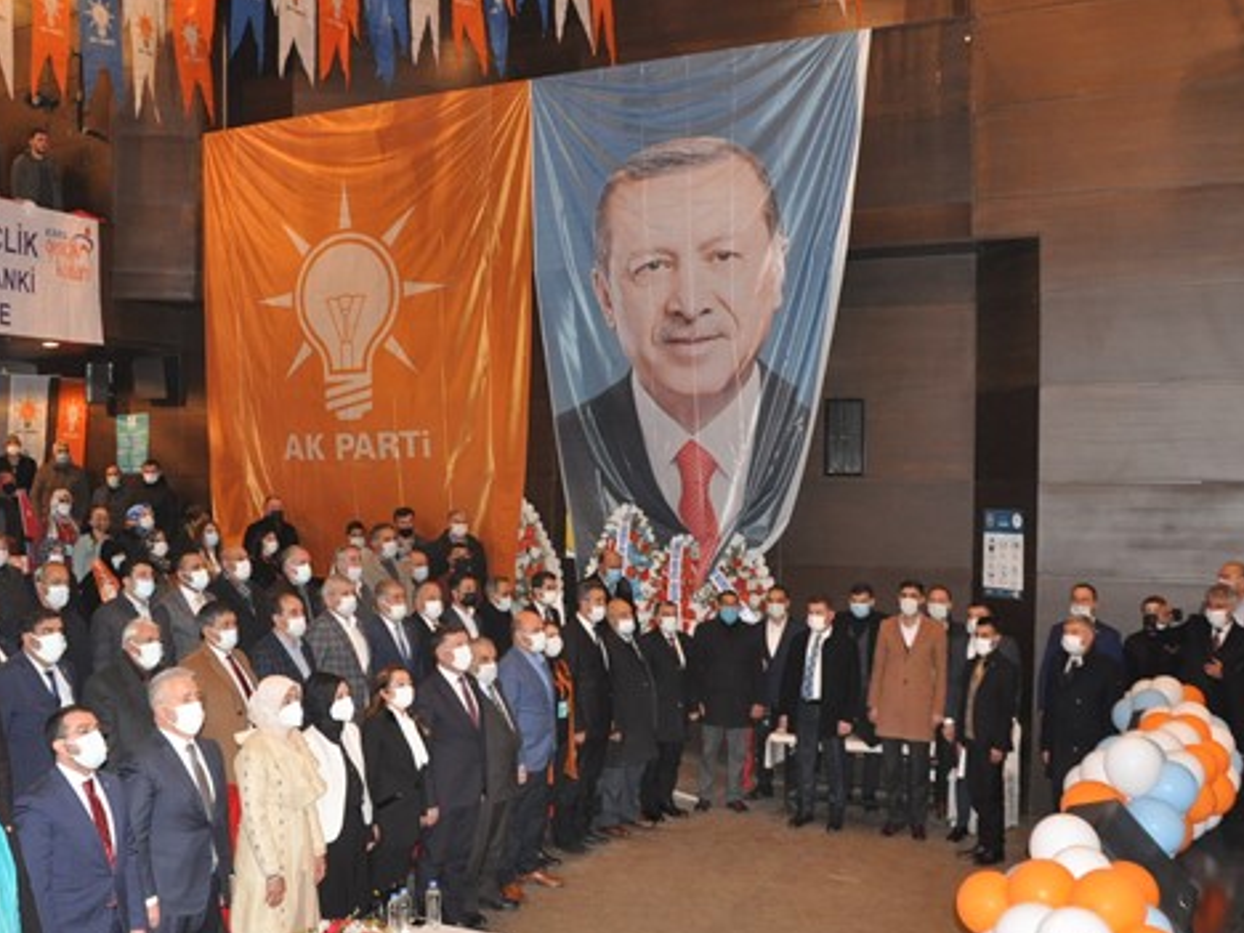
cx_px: 470
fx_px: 1294
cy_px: 505
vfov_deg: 39.6
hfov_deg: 50.9
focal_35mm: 36
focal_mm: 18
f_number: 5
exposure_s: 1/60
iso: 1600
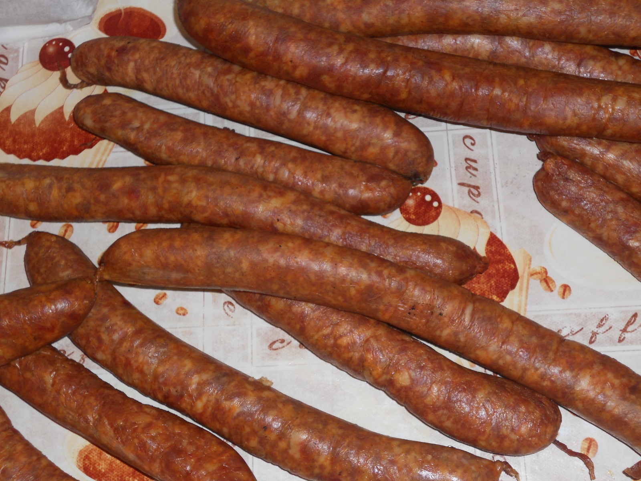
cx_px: 320
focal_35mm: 54
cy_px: 240
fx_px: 1000
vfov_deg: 27.0
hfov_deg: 35.5
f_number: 4.8
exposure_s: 1/30
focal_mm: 9.8
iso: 80
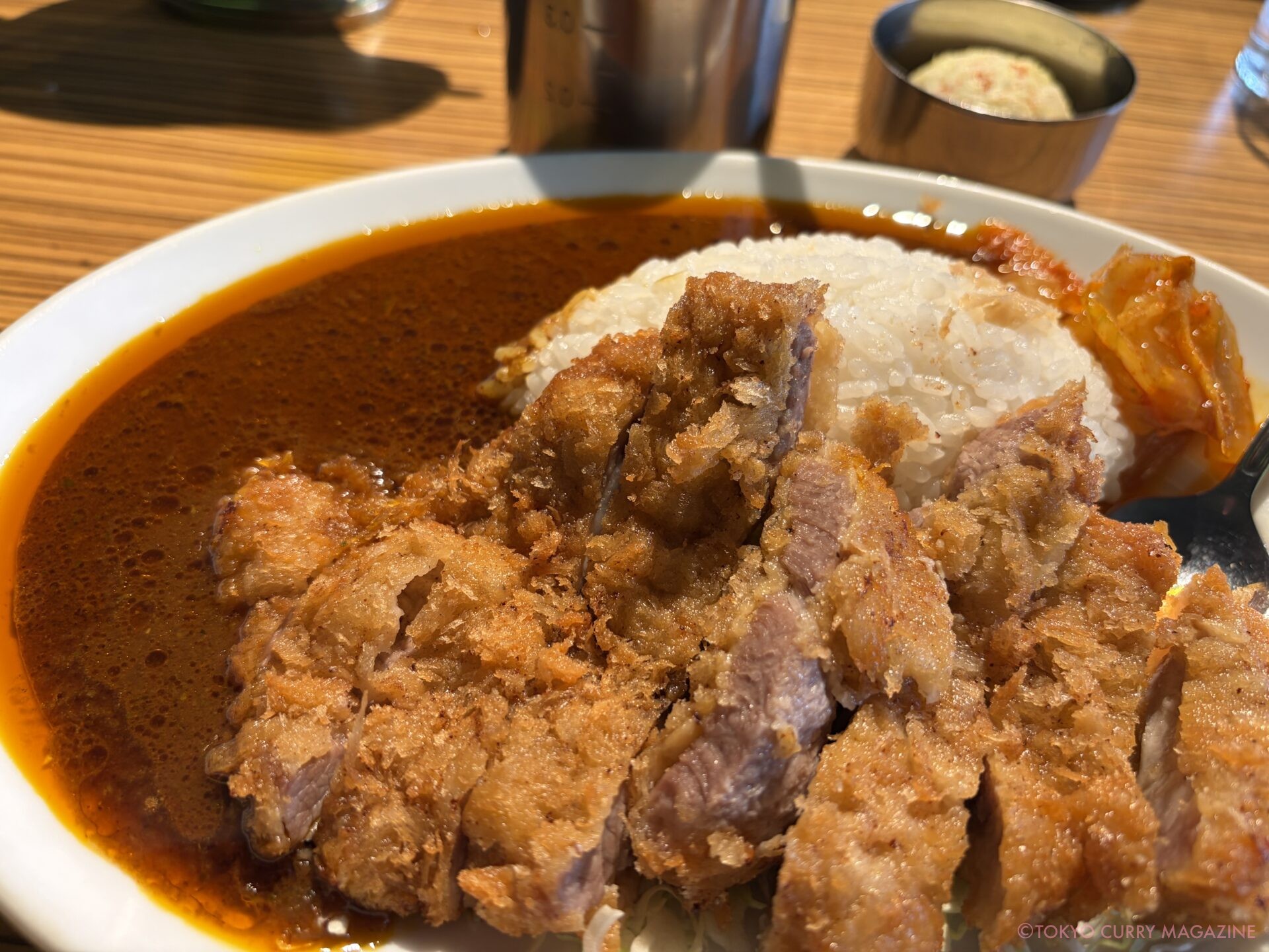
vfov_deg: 53.1
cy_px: 476
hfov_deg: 67.3
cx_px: 634
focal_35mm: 26
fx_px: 953
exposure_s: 1/50
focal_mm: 5.96
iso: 64
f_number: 1.6
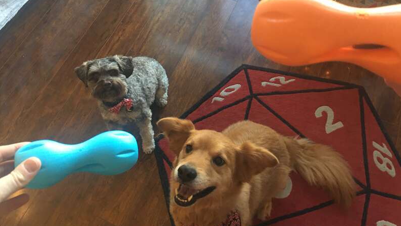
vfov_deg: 36.5
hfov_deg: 61.0
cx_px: 202
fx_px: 340
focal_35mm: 32
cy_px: 92
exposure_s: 1/15
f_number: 2.2
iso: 64
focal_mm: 4.15
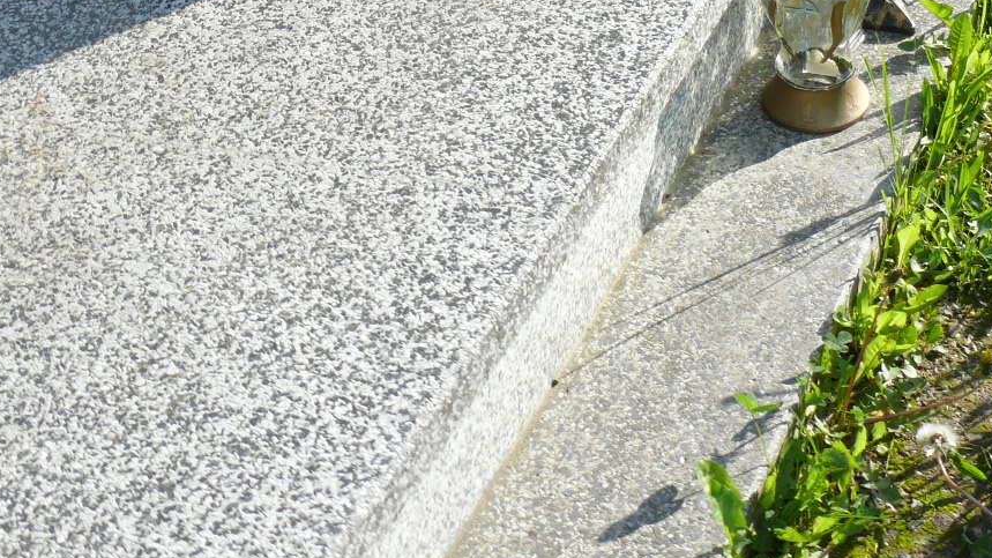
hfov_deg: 29.6
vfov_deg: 16.4
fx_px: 1867
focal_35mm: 71
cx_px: 370
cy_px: -94
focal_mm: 7.4
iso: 100
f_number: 5.6
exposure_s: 1/200
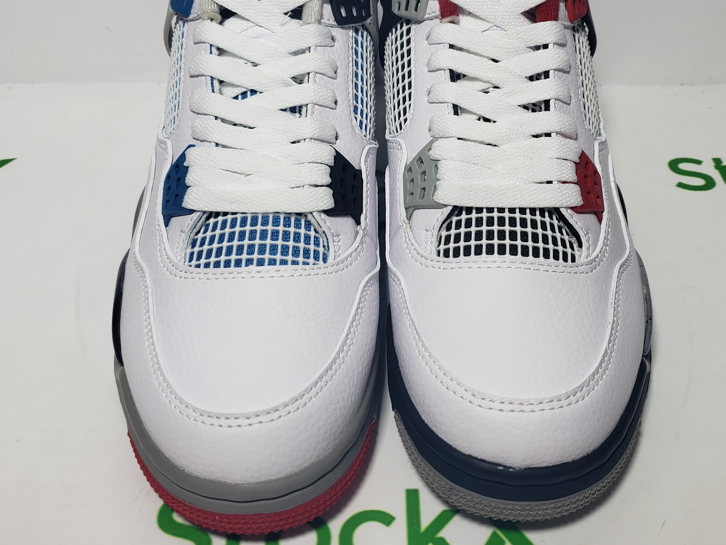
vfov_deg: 35.5
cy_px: 163
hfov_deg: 46.8
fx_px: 839
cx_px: 382
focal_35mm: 40
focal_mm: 4.3
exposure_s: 1/647
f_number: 1.5
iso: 50
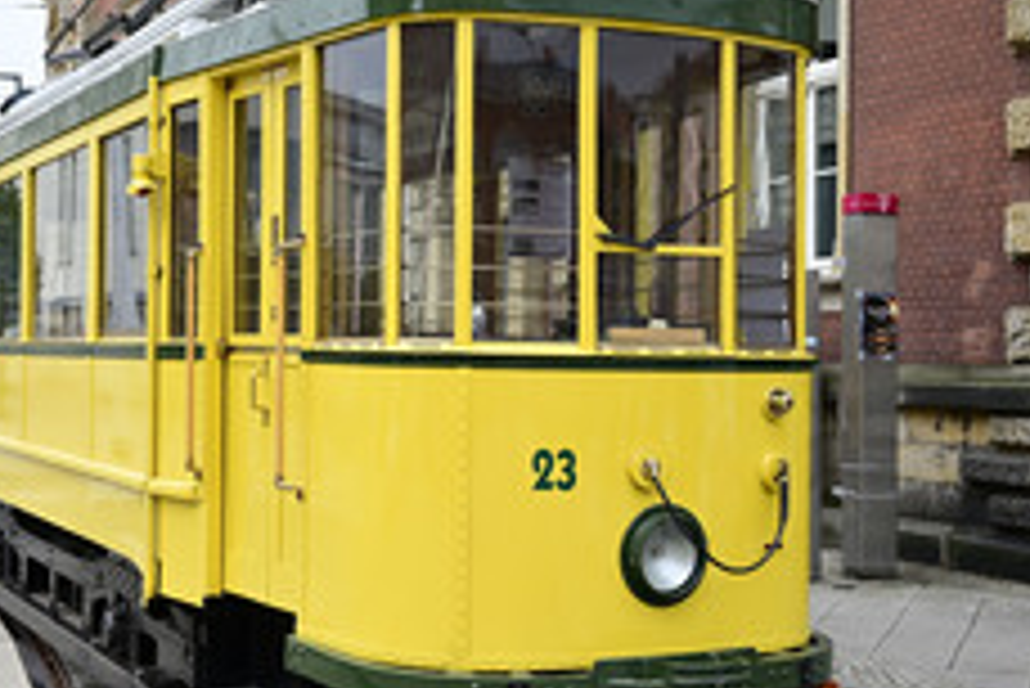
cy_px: 319
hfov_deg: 33.8
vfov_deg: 23.0
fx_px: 1689
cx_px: 407
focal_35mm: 59
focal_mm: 30
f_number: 2.8
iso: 200
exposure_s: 1/200
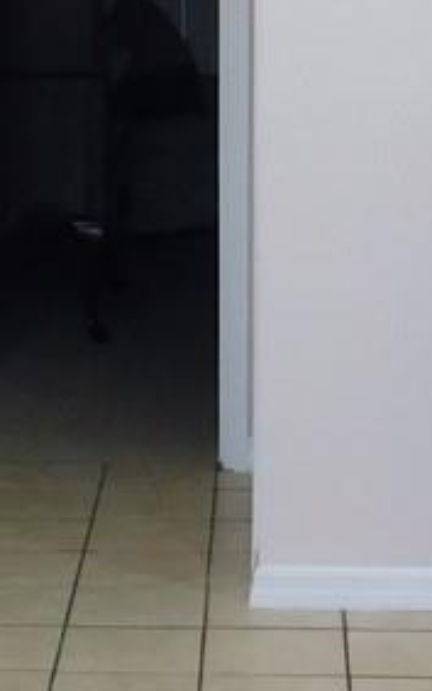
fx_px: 2598
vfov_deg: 15.1
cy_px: 281
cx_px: 39
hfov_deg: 9.5
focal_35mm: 138
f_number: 3
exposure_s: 1/40
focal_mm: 4
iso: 125
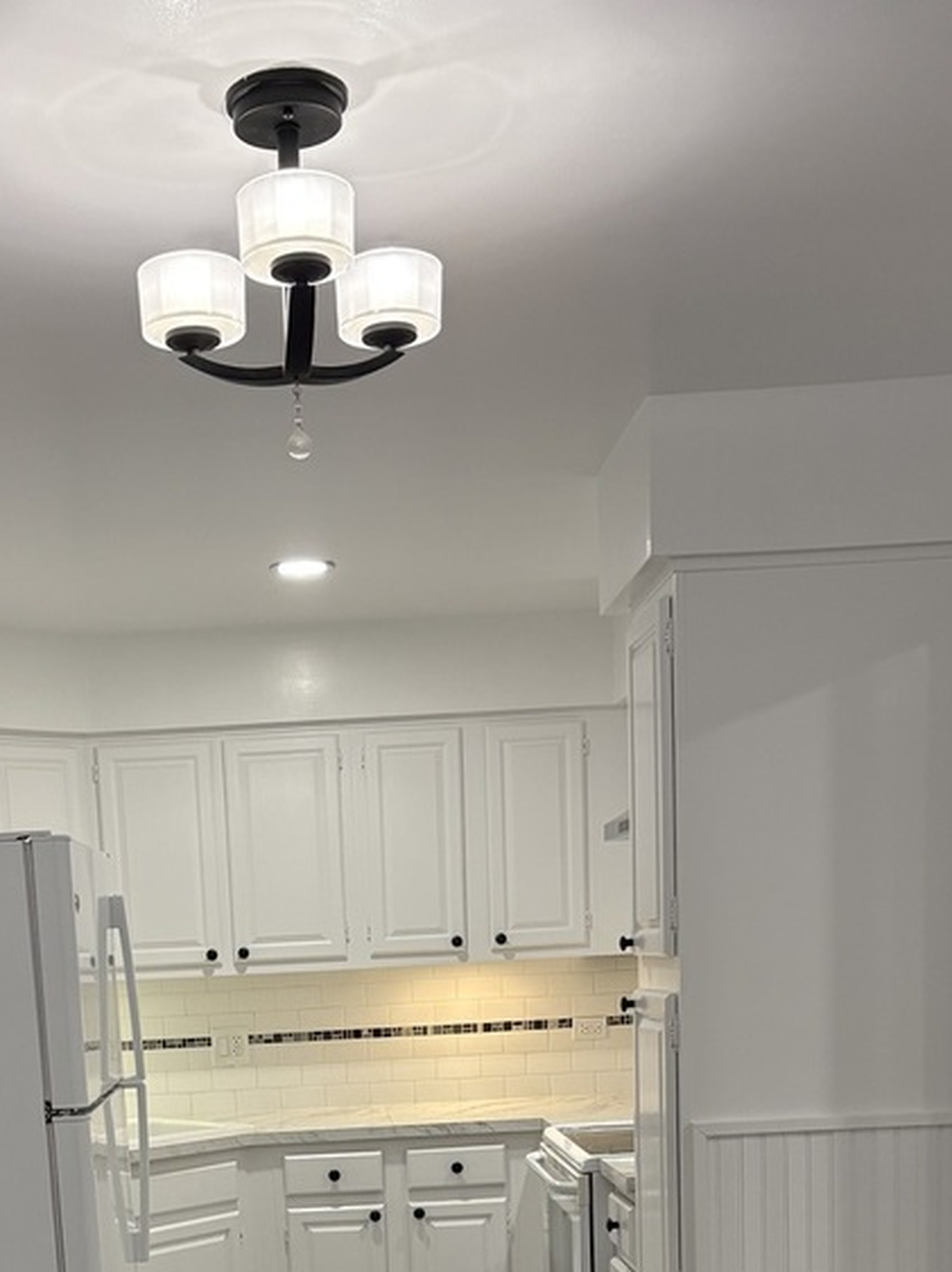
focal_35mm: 50
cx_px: 278
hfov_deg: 28.8
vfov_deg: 35.3
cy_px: 1206
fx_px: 1835
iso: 125
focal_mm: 5.96
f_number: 1.6
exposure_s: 1/125
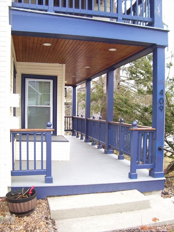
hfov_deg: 41.8
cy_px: 116
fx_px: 228
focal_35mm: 34
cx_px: 87
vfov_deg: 54.0
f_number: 2.7
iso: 125
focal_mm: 5.6
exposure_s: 1/60
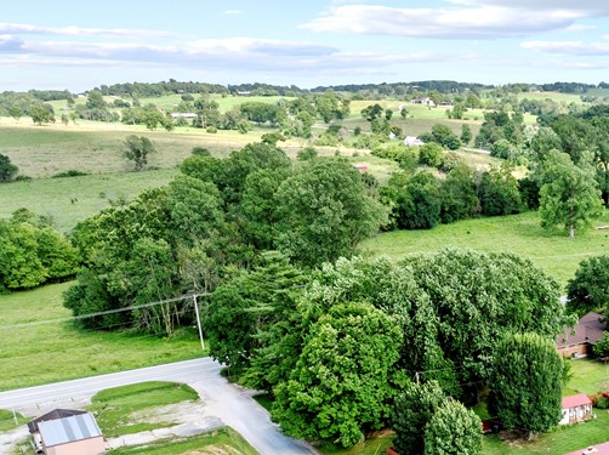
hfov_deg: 35.1
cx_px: 615
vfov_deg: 28.4
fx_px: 861
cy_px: 416
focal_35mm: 49
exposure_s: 1/2500
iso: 240
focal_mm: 12.29
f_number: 2.8
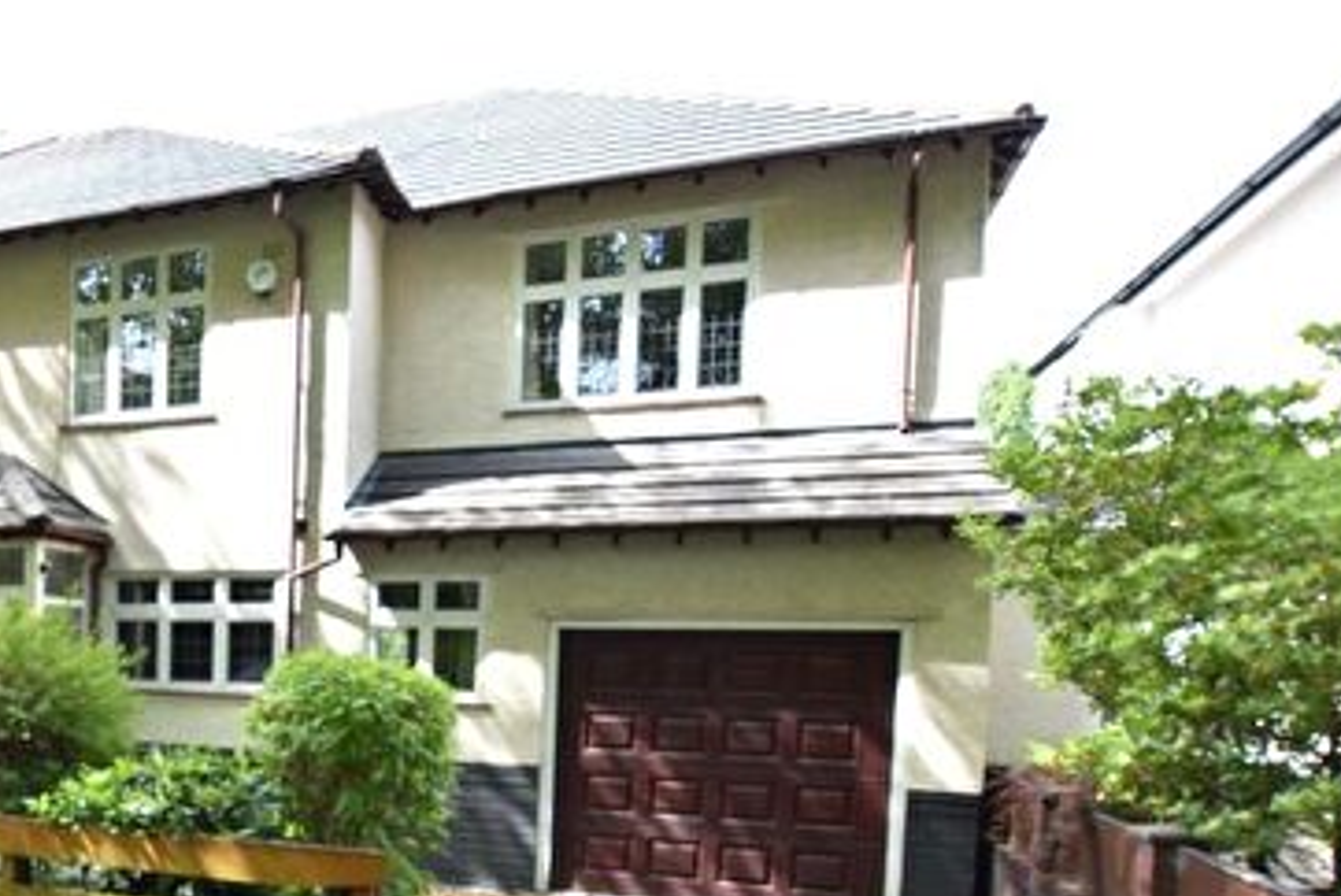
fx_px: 1081
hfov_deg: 55.3
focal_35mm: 29
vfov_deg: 42.8
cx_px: 137
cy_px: 728
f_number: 4.5
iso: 100
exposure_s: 1/80
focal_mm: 10
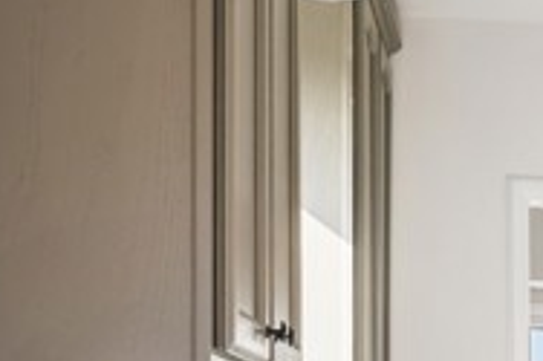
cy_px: 514
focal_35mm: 102
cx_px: 852
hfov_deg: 17.6
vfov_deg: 12.8
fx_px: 1537
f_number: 8
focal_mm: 30
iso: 100
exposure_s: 1/30
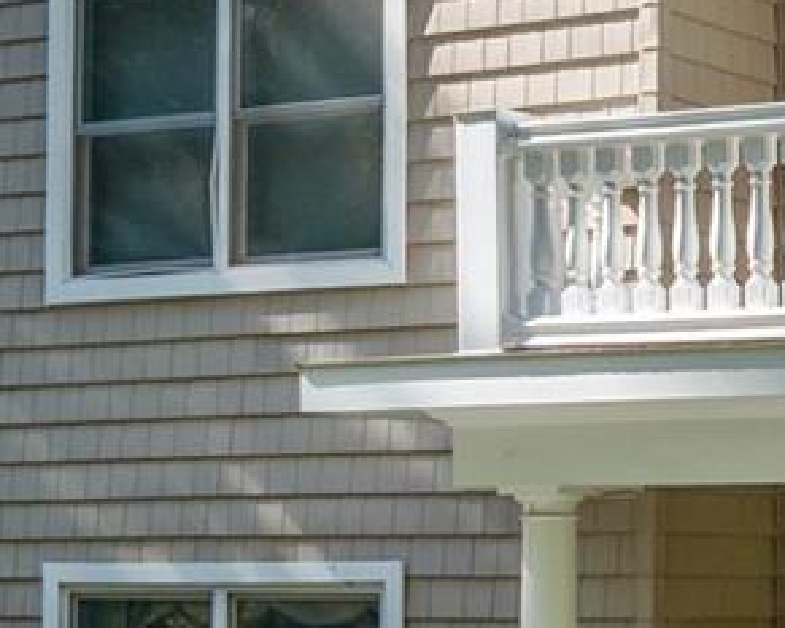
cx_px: 1079
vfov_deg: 12.7
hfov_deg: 15.2
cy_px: 705
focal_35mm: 119
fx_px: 2766
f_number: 6.3
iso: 320
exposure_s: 1/200
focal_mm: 18
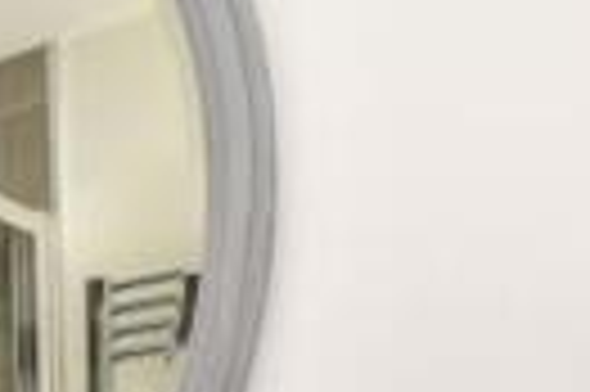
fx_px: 1228
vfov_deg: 15.7
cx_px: -691
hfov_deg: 16.8
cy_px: 692
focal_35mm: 75
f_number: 8
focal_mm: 10
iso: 640
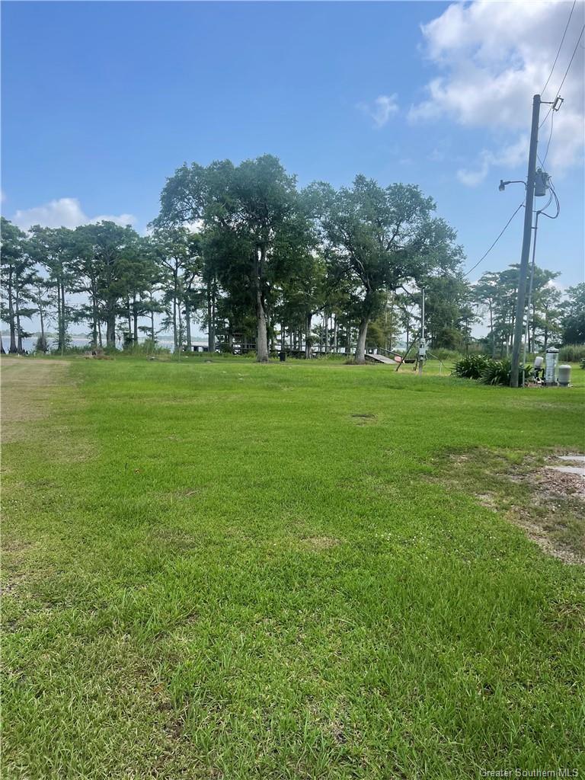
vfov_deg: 67.3
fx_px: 586
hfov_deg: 53.1
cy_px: 390
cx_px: 292
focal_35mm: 26
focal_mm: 5.1
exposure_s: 1/2387
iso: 32
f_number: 1.6
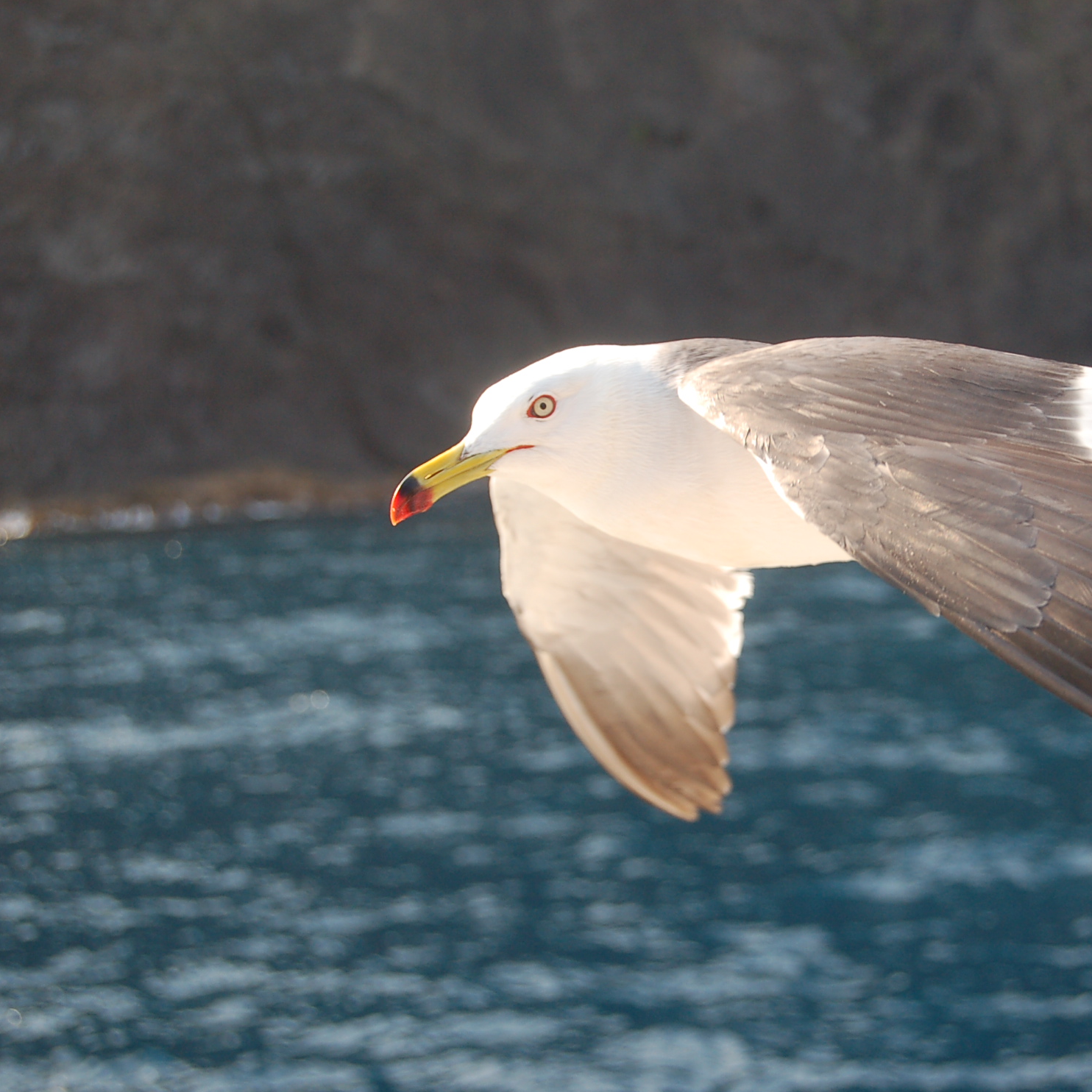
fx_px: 3176
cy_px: 550
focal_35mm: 89
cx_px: 815
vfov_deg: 19.5
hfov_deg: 19.4
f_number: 5.3
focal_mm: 46
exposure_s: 1/500
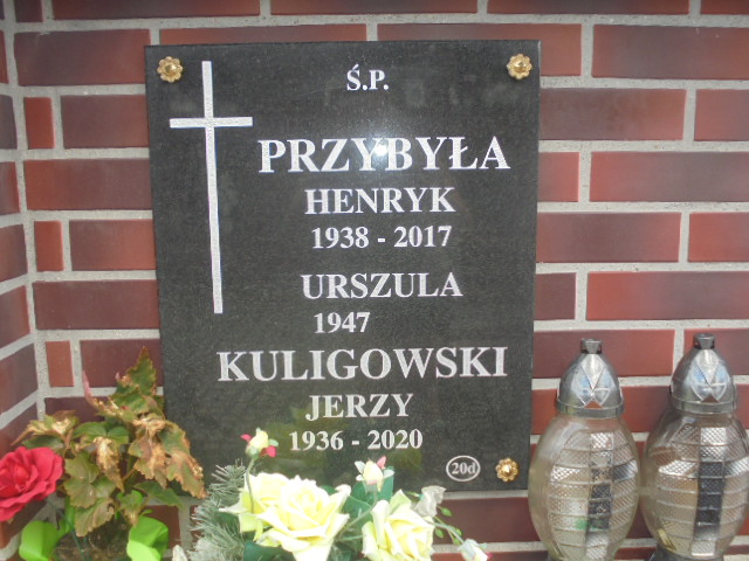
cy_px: 280
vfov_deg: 41.8
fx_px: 736
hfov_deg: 54.0
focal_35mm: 34
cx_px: 374
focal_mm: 6.1
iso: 100
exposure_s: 1/160
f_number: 4
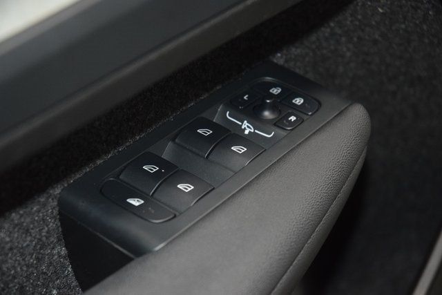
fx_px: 1289
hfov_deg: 19.5
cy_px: 148
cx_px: 221
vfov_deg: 13.0
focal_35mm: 105
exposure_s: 1/60
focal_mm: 70
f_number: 4.5
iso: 2200
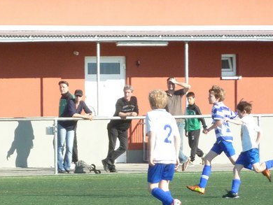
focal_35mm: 538
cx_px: 91
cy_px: 133
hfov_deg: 3.7
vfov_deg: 2.8
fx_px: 4246
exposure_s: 1/640
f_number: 4.9
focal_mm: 49.2
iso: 320
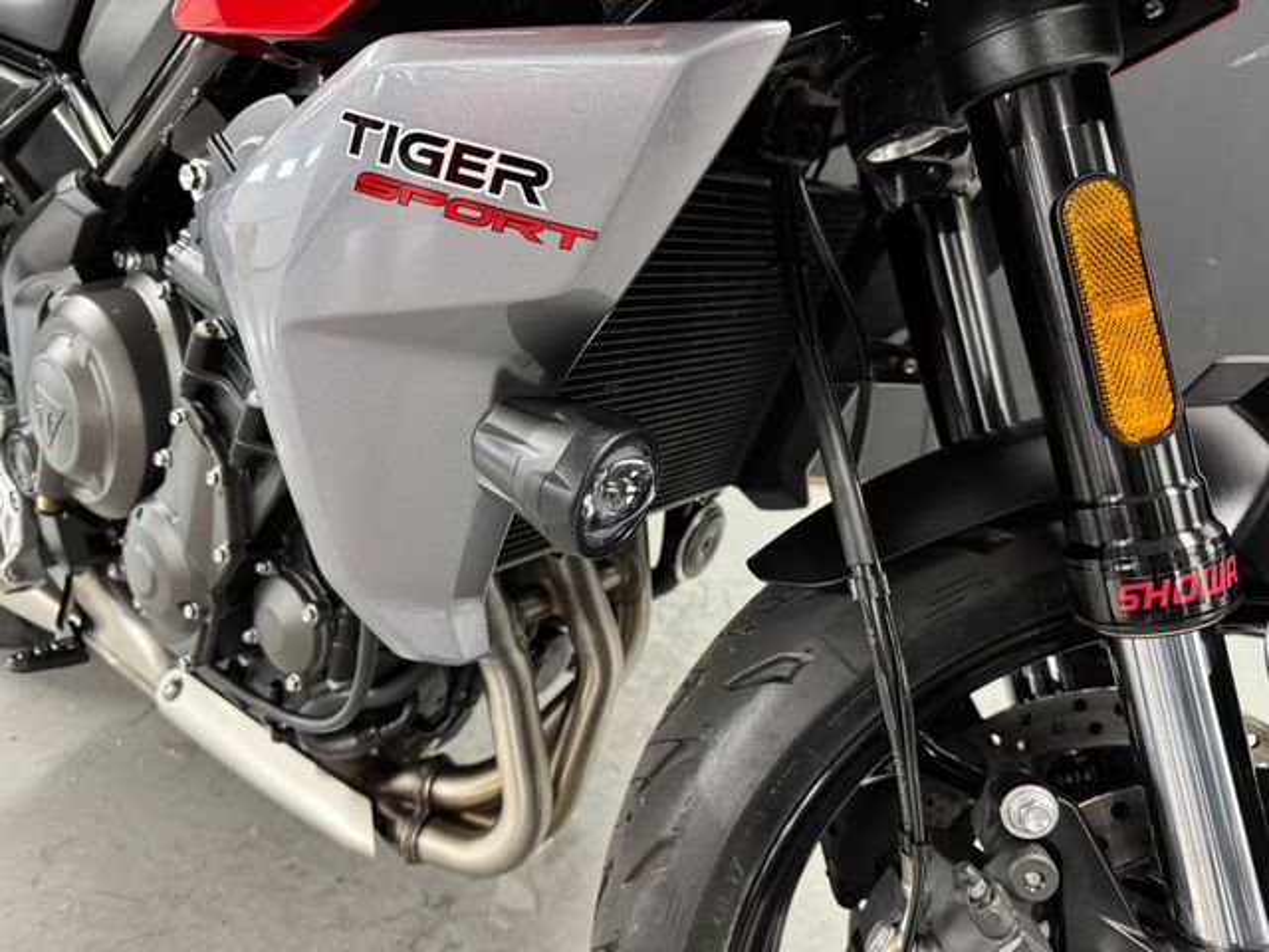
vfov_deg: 56.8
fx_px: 880
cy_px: 476
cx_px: 634
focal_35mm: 24
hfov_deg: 71.6
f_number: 1.78
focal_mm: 6.76
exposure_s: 1/50
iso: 500
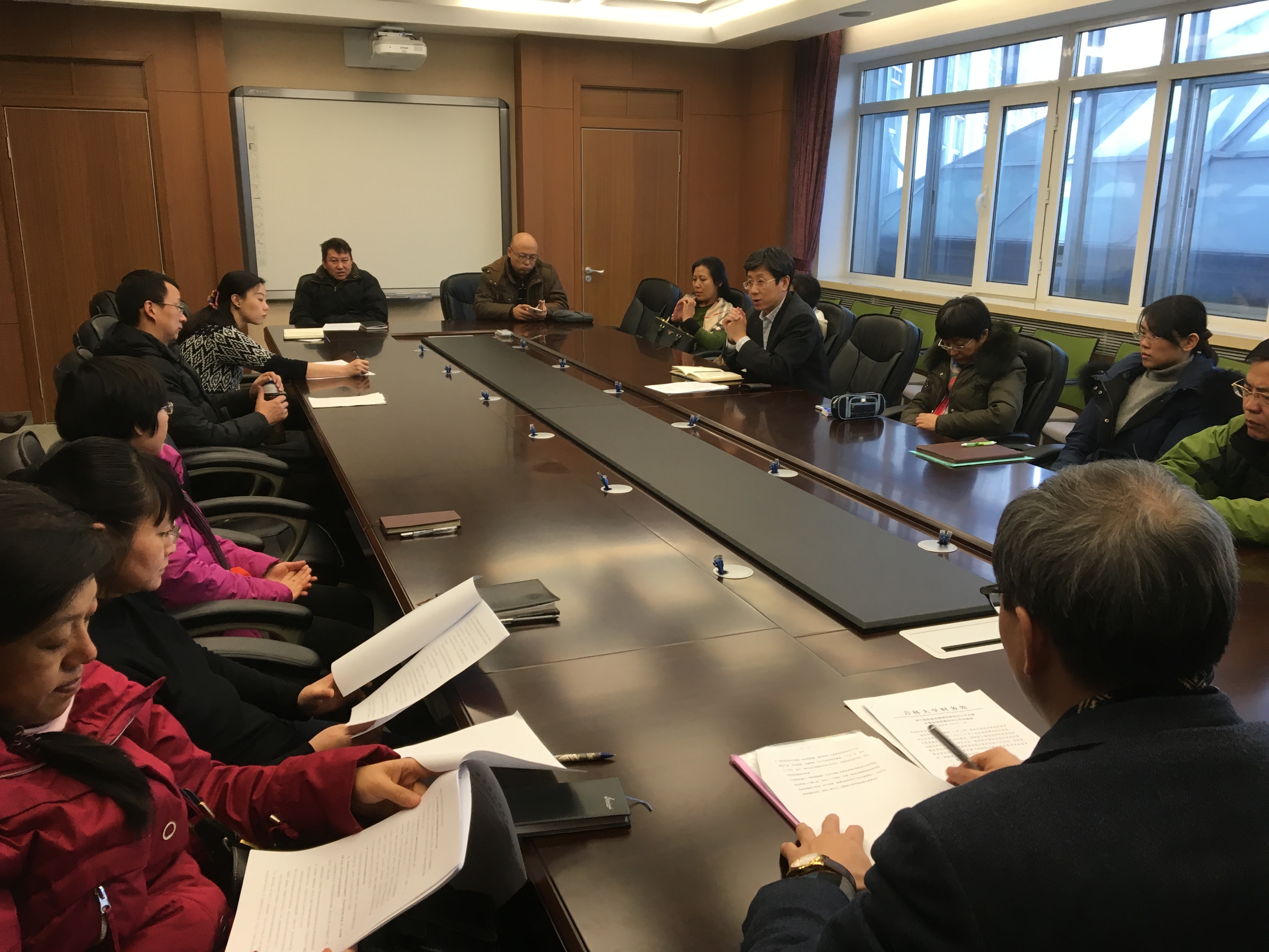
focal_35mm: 29
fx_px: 1063
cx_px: 634
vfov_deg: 48.2
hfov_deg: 61.7
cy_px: 476
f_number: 2.2
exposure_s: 1/33
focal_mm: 4.15
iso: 40
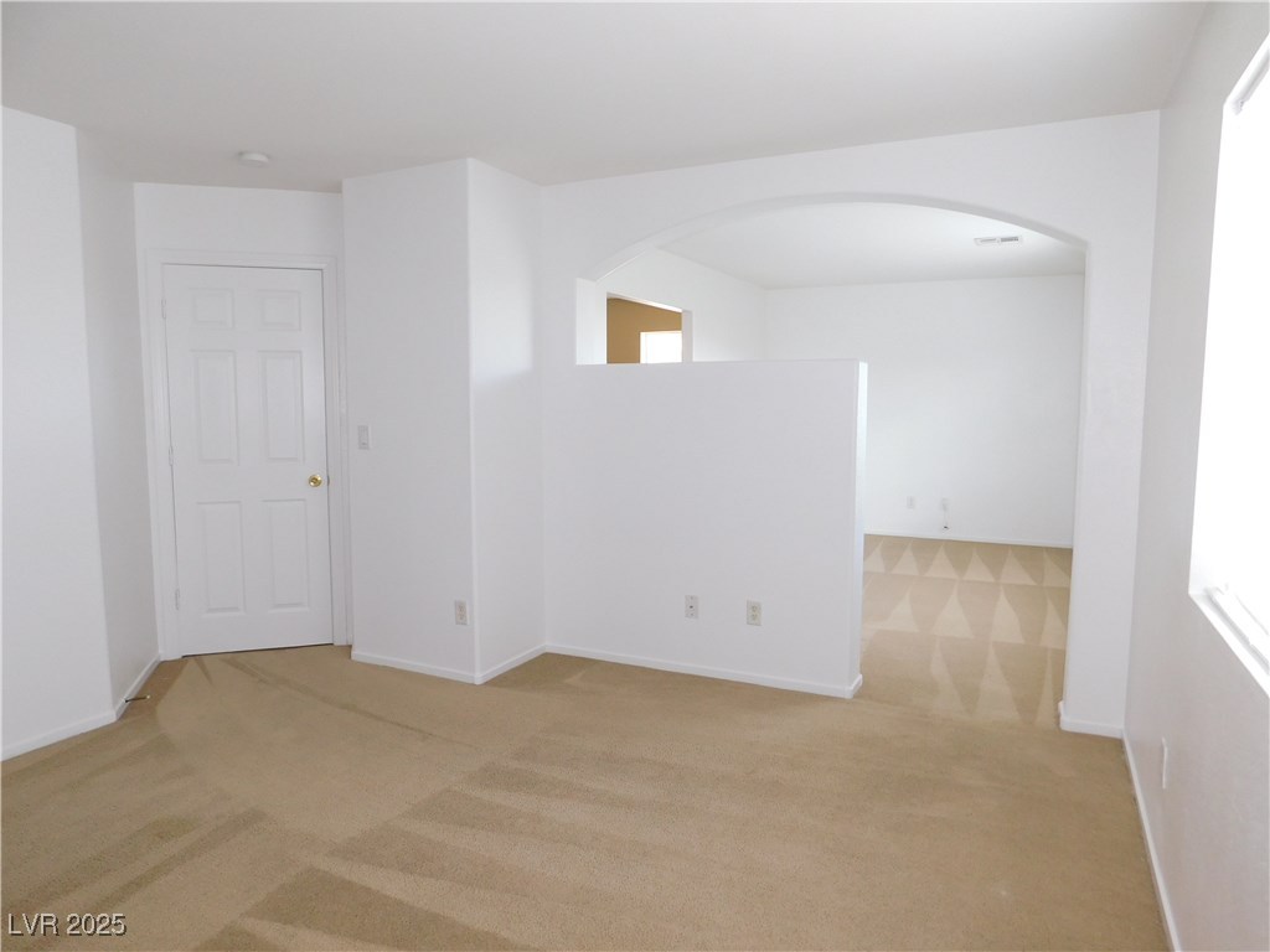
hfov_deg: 73.9
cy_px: 476
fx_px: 844
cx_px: 635
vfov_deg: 58.9
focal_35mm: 23
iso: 200
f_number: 3
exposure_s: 1/30
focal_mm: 4
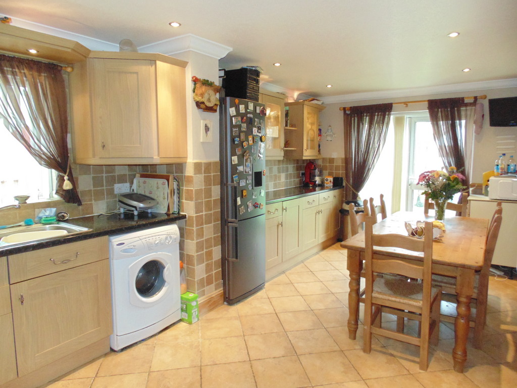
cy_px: 194
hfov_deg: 76.4
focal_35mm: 22
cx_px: 258
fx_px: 329
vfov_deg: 61.1
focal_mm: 4
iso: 400
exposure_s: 1/25
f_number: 3.1
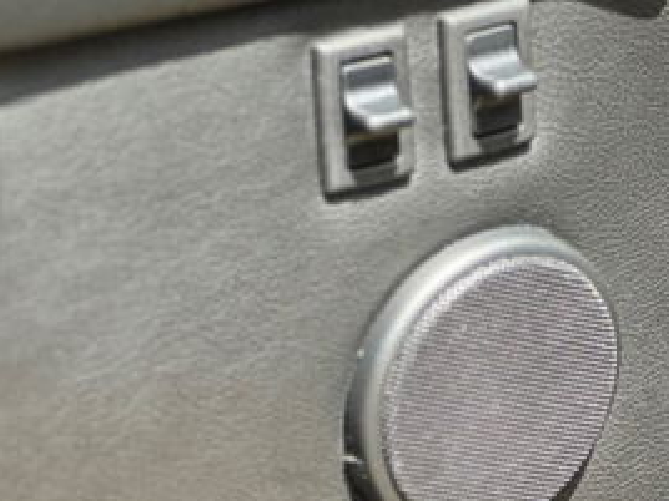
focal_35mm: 221
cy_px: 399
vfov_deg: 6.7
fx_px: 4271
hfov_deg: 8.8
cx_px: 916
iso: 50
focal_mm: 9
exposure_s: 1/121
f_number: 2.8
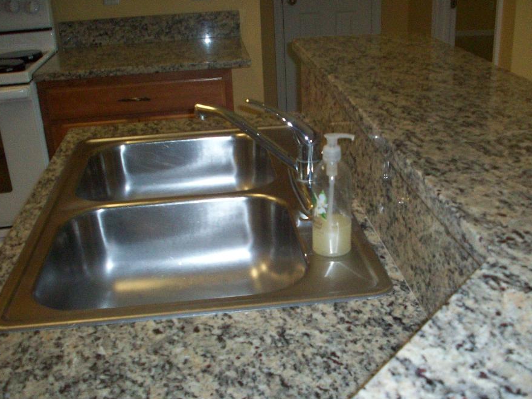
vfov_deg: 33.6
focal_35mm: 43
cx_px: 290
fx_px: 661
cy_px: 227
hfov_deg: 43.8
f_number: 2.8
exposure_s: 1/64
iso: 200
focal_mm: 6.2
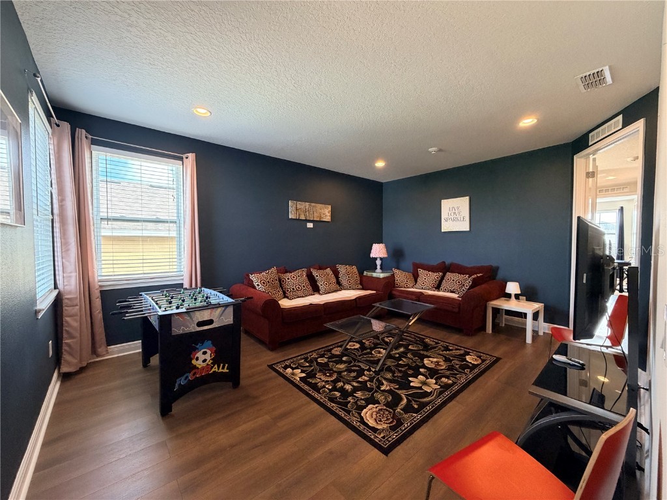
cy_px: 250
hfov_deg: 102.1
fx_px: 270
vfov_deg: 85.7
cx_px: 334
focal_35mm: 14
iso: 320
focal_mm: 2.22
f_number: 2.2
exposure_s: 1/77
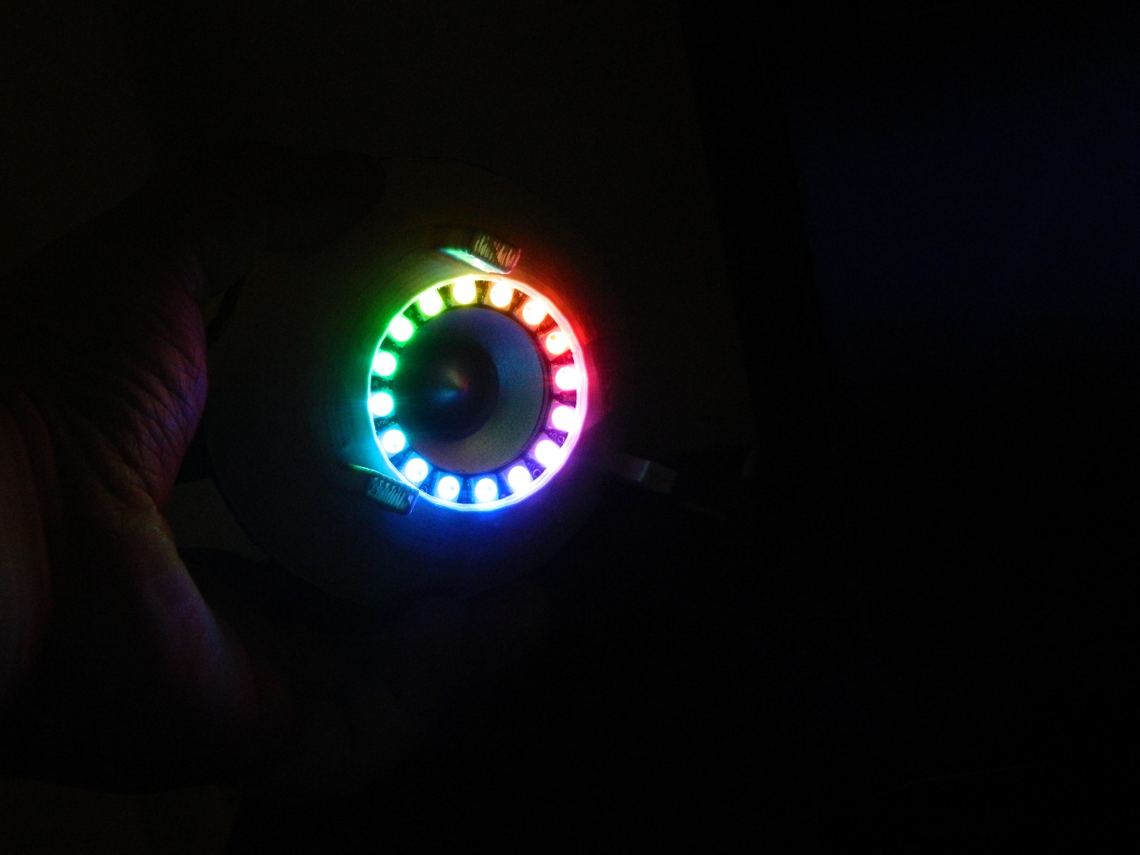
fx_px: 3392
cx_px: 570
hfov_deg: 19.1
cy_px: 428
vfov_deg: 14.4
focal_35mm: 103
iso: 400
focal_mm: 18.6
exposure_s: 1/400
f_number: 4.5
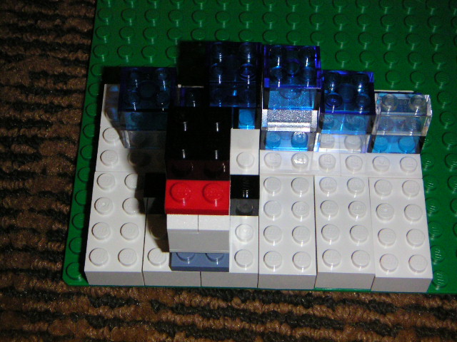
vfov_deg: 20.7
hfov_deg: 27.4
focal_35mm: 71
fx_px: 937
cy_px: 171
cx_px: 228
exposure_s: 1/90
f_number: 8
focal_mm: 9.3
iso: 400
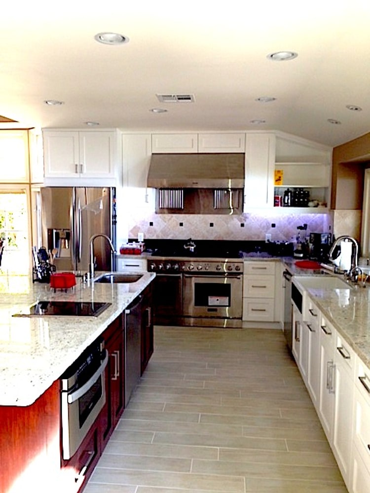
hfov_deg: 42.9
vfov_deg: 55.4
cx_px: 185
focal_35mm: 33
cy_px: 246
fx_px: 470
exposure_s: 1/30
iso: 50
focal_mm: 4.13
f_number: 2.4
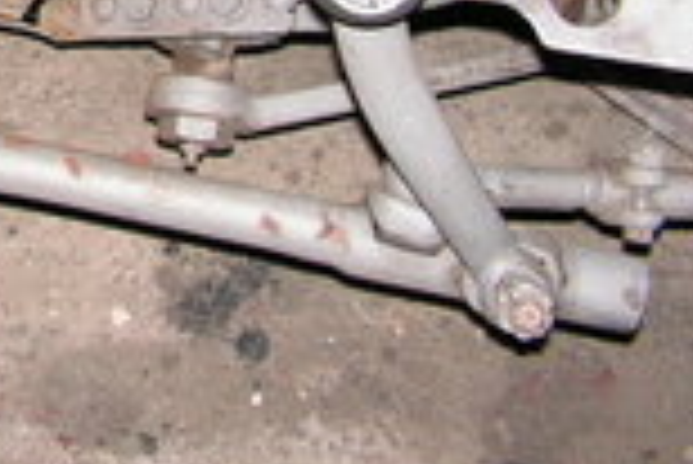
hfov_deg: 19.9
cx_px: -104
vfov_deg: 13.5
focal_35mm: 97
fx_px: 1869
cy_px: -176
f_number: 3.2
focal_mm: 6
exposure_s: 1/40
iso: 200
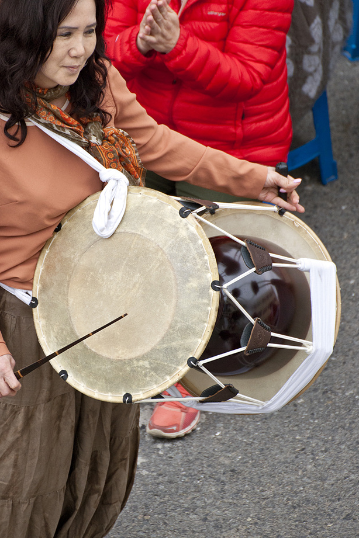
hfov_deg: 3.1
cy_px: 305
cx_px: 134
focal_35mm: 443
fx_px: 6626
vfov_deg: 4.7
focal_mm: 340
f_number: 6.3
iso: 400
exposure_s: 1/640
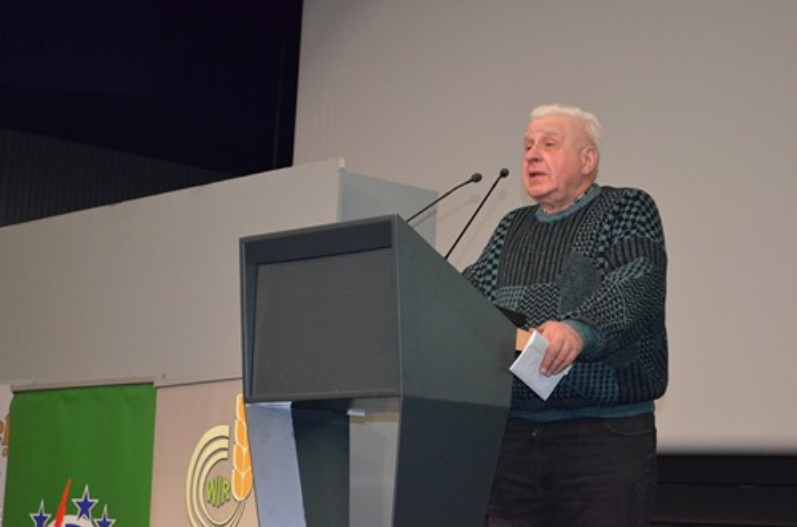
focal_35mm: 82
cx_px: 398
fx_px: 1822
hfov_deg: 24.7
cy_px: 264
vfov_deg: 16.5
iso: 3200
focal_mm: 55
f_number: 5.6
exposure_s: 1/60
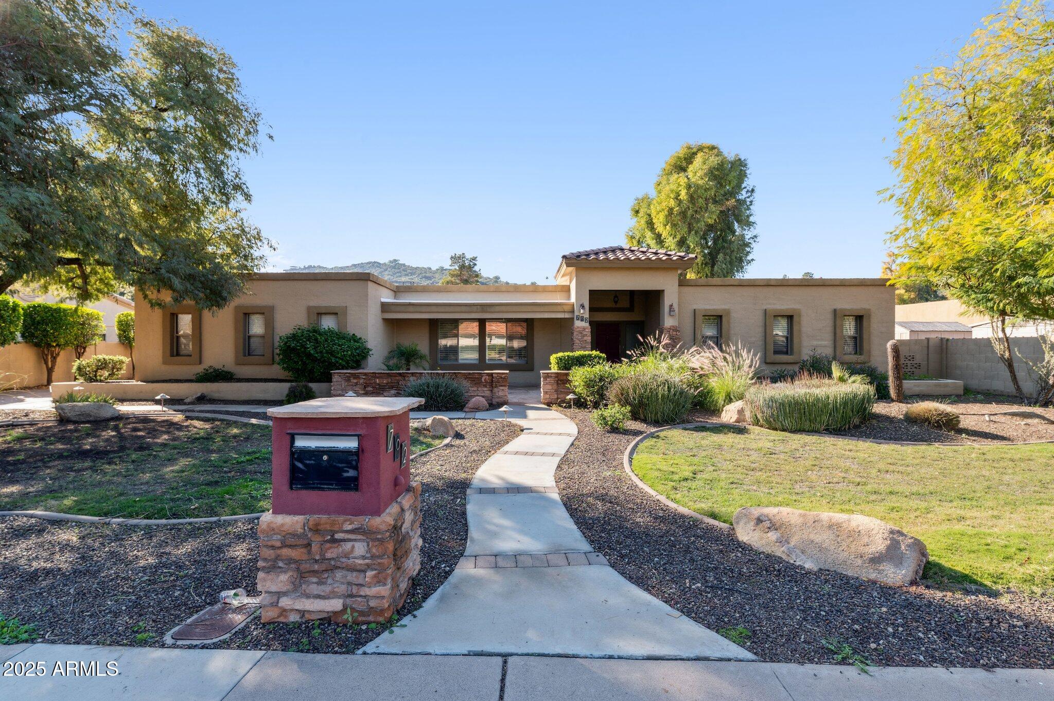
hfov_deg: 90.0
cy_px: 350
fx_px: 527
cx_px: 527
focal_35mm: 18
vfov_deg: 67.3
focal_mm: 18
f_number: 8
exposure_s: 1/320
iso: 320
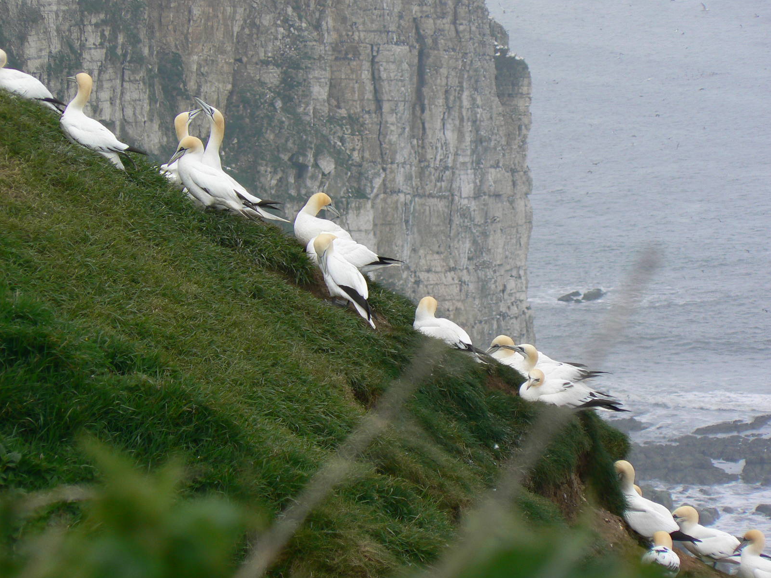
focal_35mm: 326
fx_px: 7260
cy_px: 289
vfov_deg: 4.6
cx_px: 386
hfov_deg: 6.1
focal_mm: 54.2
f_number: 5.6
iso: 80
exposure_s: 1/500
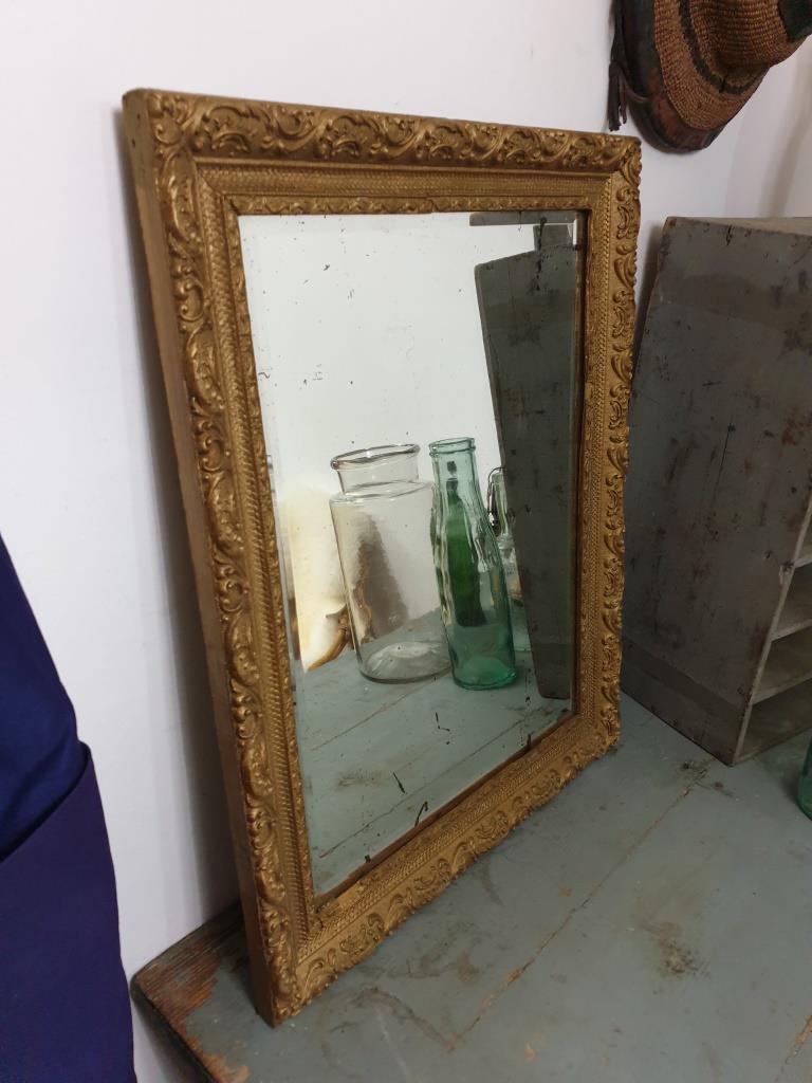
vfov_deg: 67.3
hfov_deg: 53.1
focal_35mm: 26
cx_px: 406
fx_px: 813
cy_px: 542
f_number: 1.5
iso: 320
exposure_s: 1/50
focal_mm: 4.3
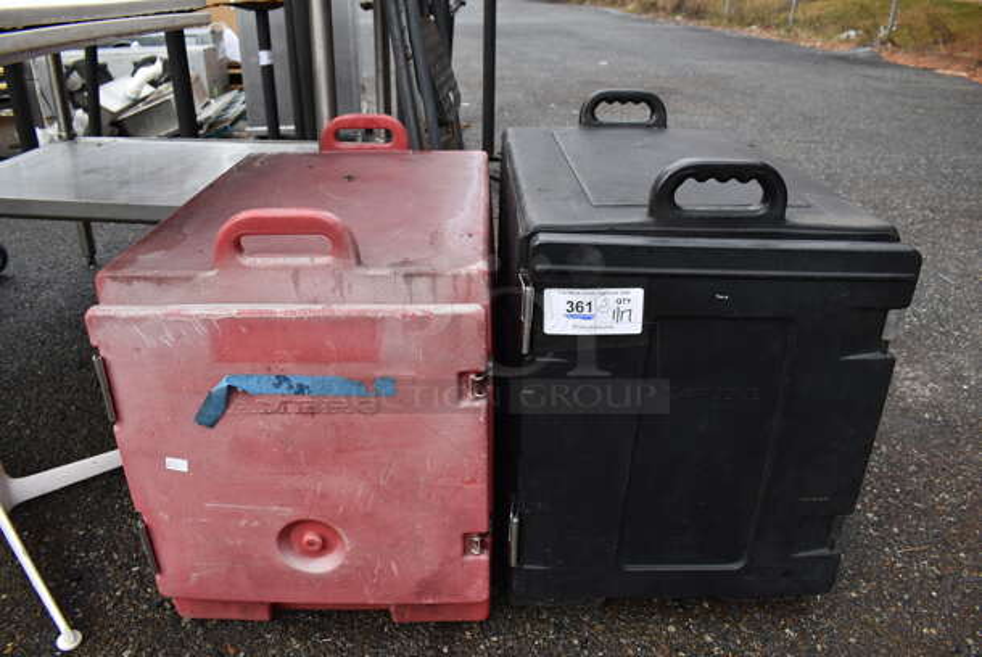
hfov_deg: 67.3
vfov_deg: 48.0
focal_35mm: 27
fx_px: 737
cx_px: 491
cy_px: 328
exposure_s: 1/250
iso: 200
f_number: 6.3
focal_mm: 18
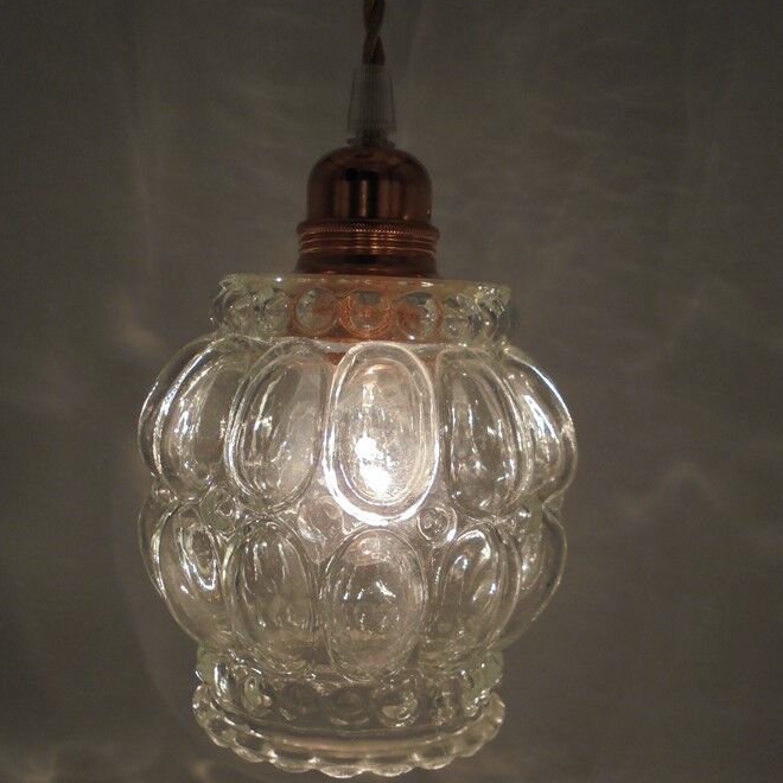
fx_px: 1049
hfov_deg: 40.9
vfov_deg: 40.7
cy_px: 482
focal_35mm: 41
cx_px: 390
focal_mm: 6.1
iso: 100
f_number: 4
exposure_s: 1/200
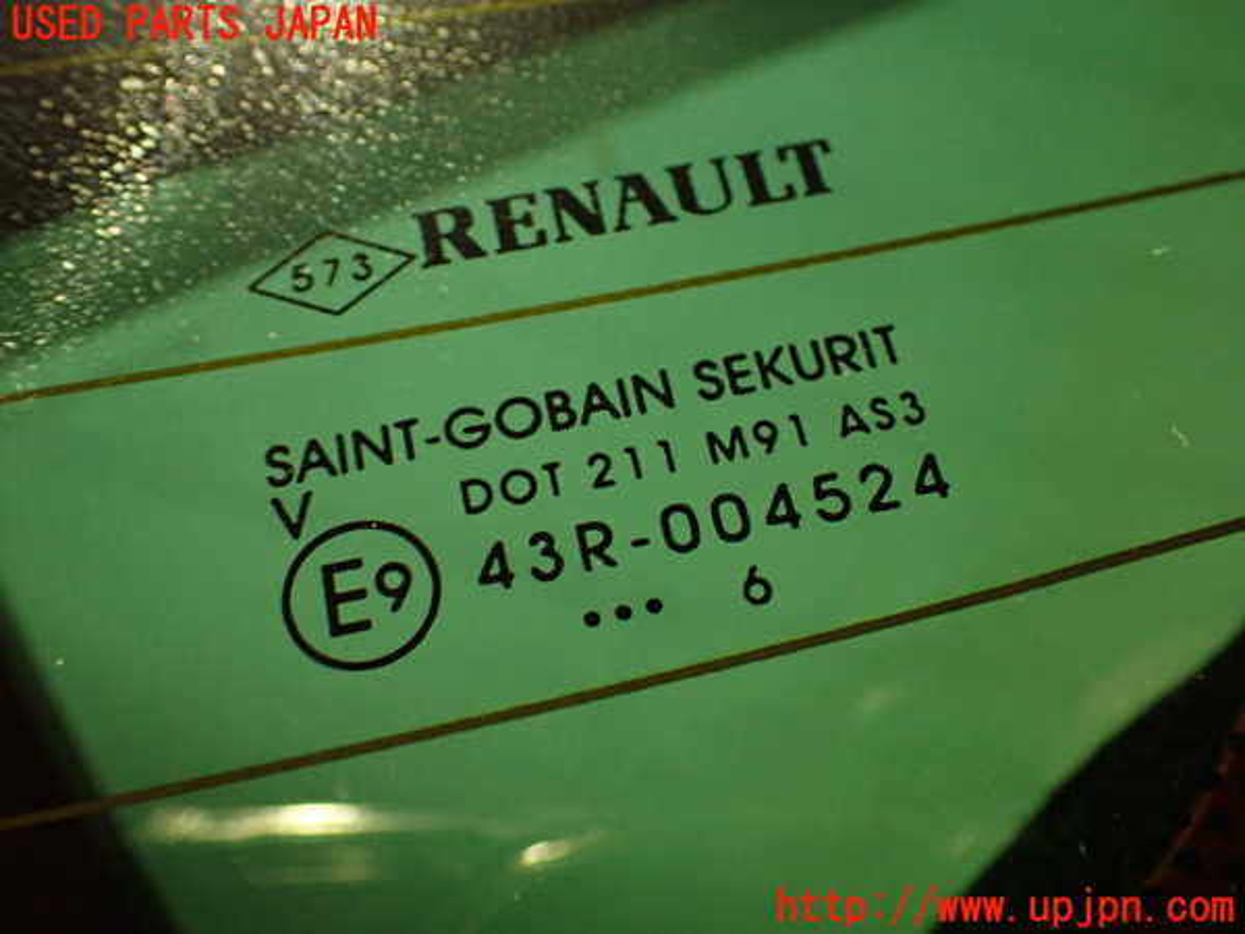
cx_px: 622
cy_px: 467
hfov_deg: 49.0
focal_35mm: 38
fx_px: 1367
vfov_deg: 37.7
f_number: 2.7
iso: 800
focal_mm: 6.83
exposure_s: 1/15
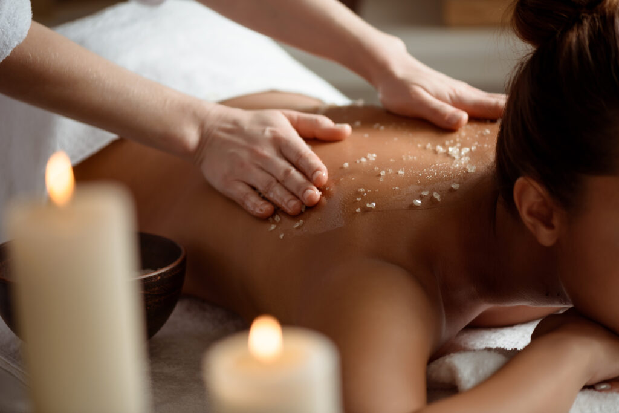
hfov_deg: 19.5
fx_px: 1806
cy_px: 206
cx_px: 310
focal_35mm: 105
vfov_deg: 13.0
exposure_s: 1/160
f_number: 3.2
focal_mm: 105
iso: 100
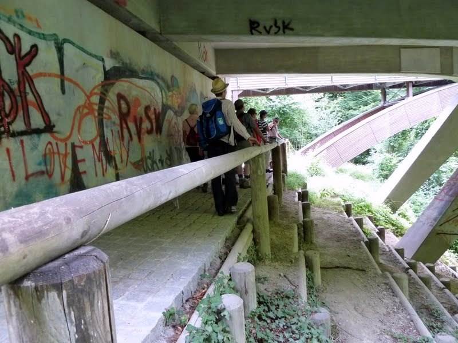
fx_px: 331
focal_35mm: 25
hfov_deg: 69.4
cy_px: 172
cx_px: 229
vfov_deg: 54.9
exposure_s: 1/30
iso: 320
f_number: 3.3
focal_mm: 4.1
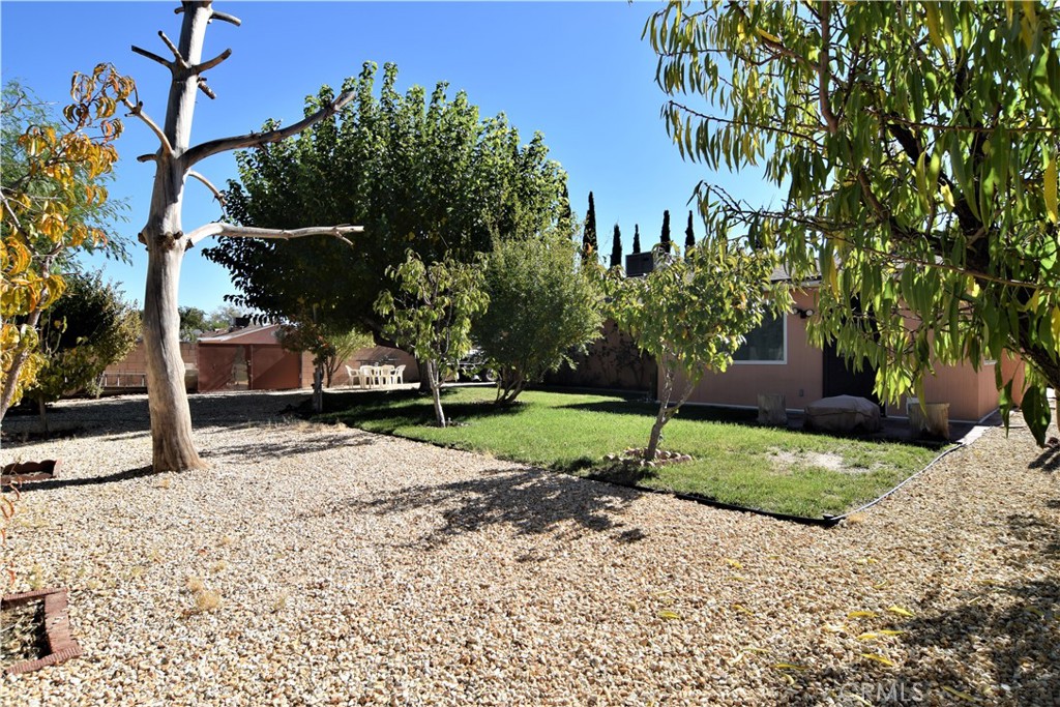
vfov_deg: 67.4
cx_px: 530
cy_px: 354
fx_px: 530
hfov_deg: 90.0
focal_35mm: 18
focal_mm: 12
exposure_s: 1/320
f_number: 8
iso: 200
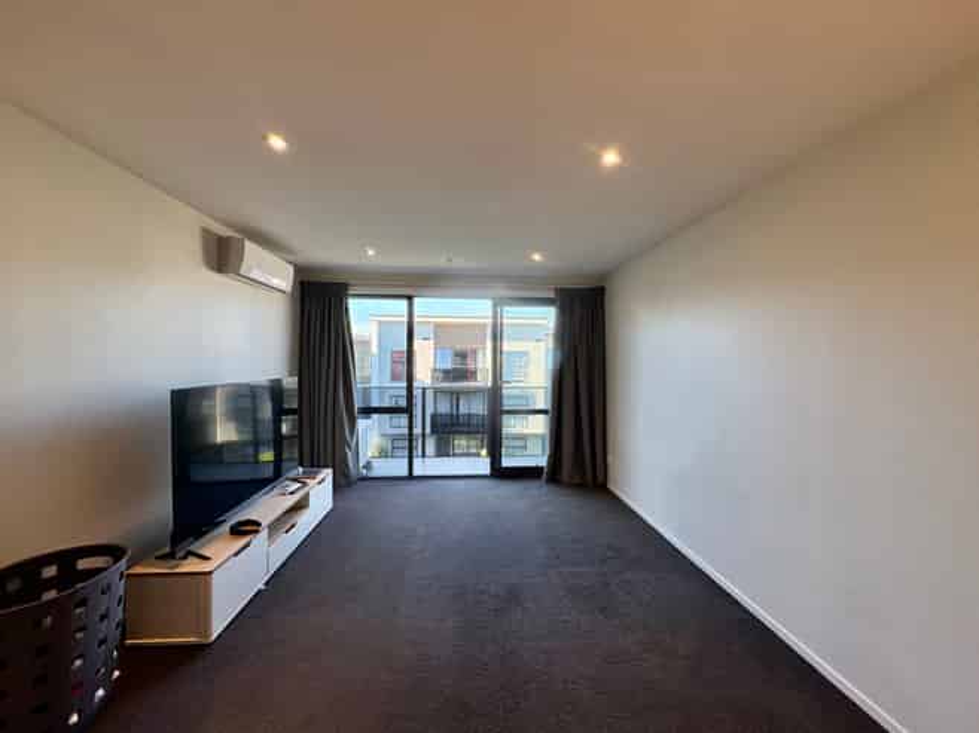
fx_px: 396
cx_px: 490
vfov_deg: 85.6
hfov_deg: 102.1
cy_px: 366
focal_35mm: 14
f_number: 2.2
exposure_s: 1/112
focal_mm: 2.22
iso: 80
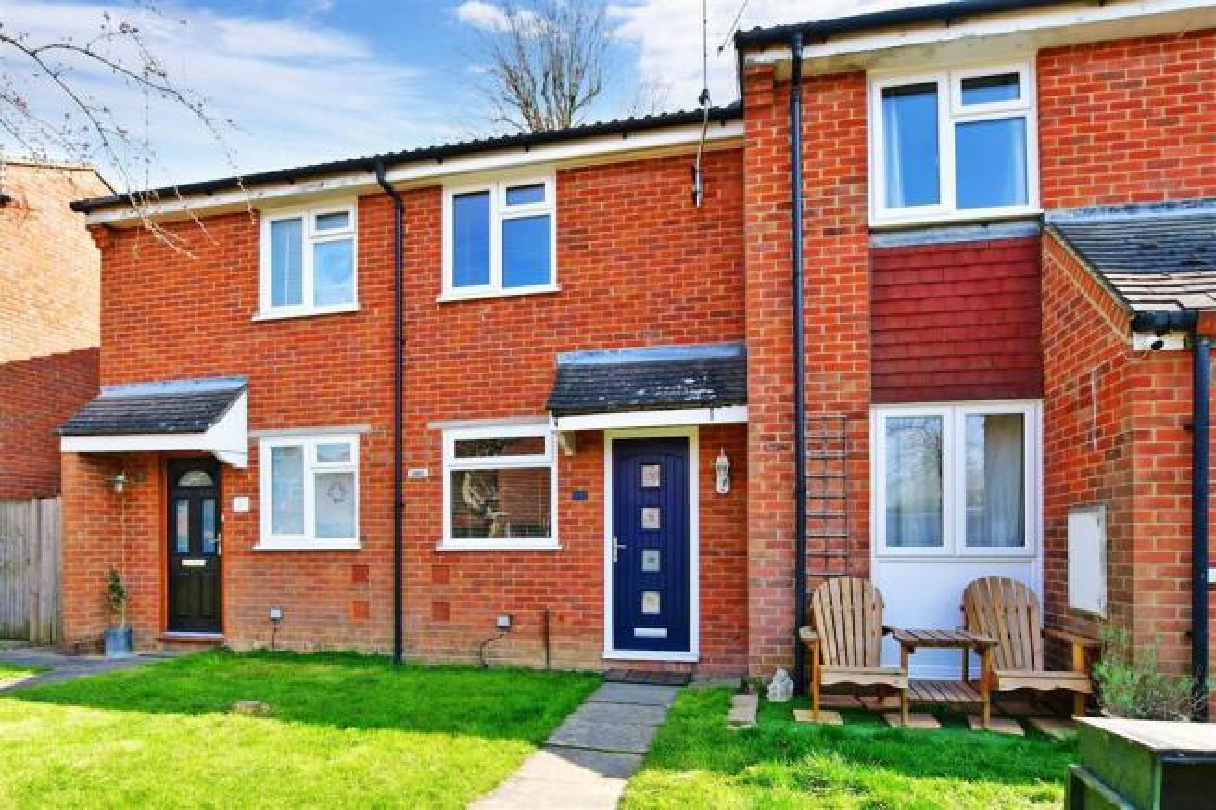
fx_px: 507
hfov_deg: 100.4
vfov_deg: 77.3
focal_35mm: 15
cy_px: 405
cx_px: 608
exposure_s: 1/125
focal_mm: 10
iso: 160
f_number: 8
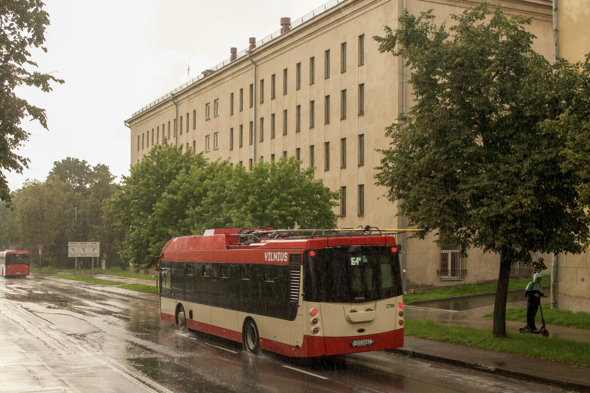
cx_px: 295
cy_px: 196
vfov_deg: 34.2
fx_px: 639
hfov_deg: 49.5
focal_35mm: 39
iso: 200
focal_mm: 26
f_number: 6.3
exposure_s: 1/160
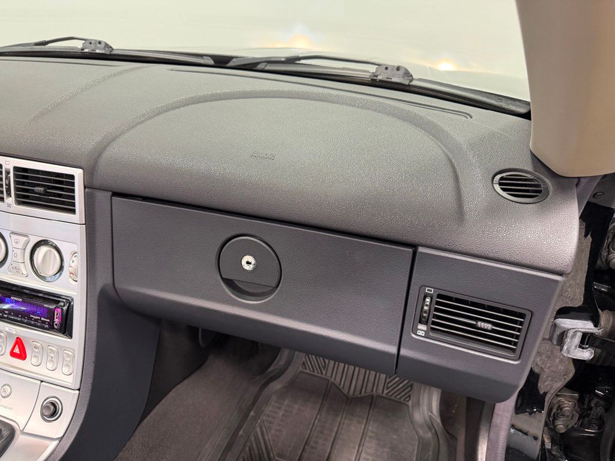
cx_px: 308
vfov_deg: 56.8
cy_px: 230
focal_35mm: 24
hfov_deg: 71.6
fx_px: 426
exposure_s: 1/120
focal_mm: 6.76
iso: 320
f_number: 1.78
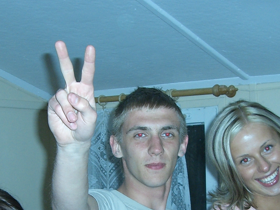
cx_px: 129
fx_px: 769
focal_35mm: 95
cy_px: 226
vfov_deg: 15.2
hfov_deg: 20.6
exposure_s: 1/60
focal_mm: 6.2
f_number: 2.7
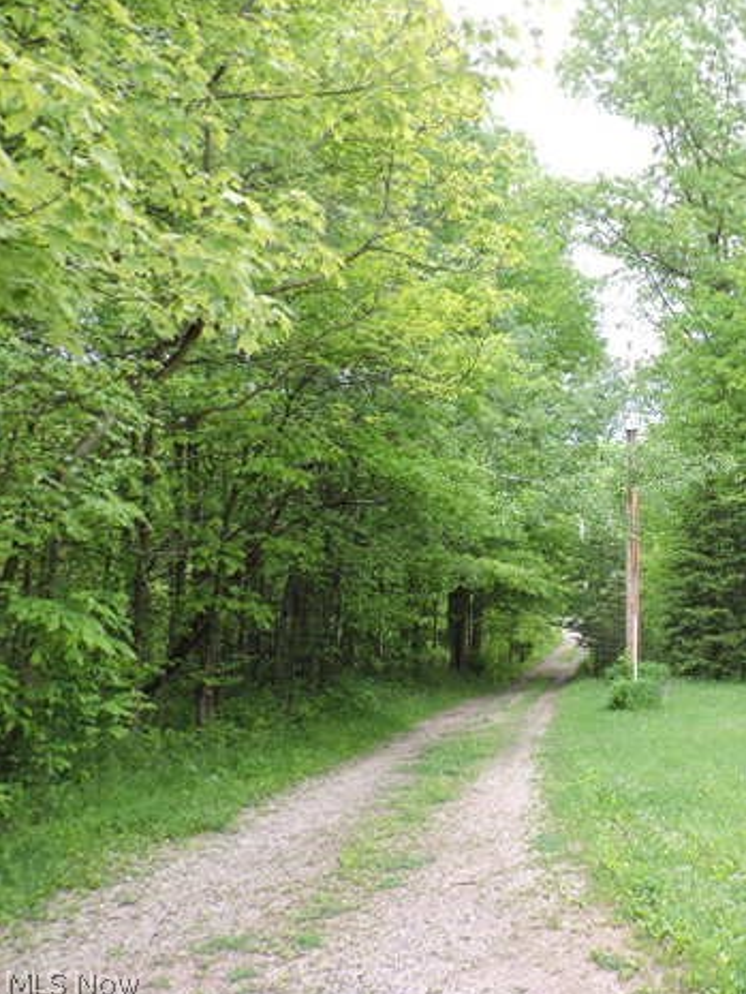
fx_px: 948
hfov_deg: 39.6
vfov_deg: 55.3
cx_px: 682
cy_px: 492
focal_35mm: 33
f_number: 3
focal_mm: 4.3
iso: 100
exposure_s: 1/160
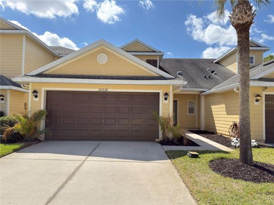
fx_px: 198
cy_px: 102
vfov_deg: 54.9
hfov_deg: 69.4
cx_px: 137
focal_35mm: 25
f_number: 1.78
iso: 80
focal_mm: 6.76
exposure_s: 1/3135
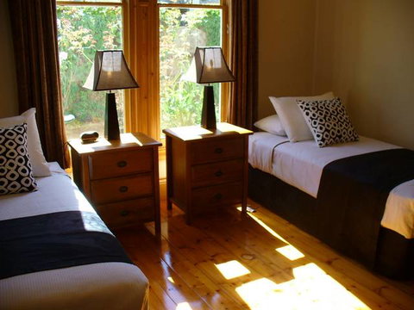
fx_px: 443
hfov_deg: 50.1
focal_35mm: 37
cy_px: 155
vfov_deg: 38.7
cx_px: 207
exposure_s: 1/125
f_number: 2.8
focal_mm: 6.1
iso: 64
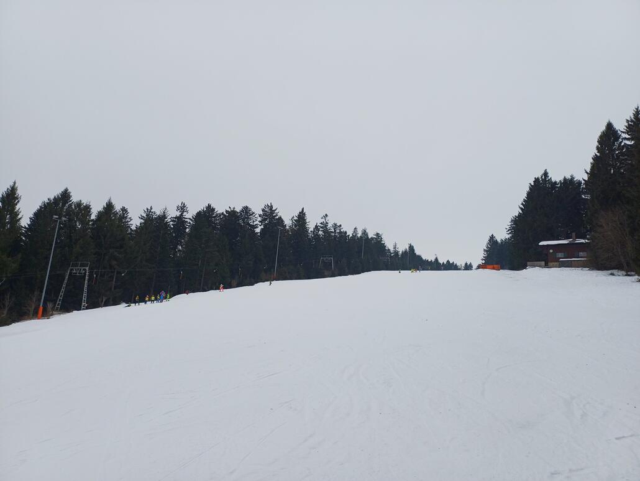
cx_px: 320
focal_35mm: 25
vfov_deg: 54.9
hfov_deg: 69.4
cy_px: 240
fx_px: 462
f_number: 1.8
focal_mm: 4.65
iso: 50
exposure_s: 1/537
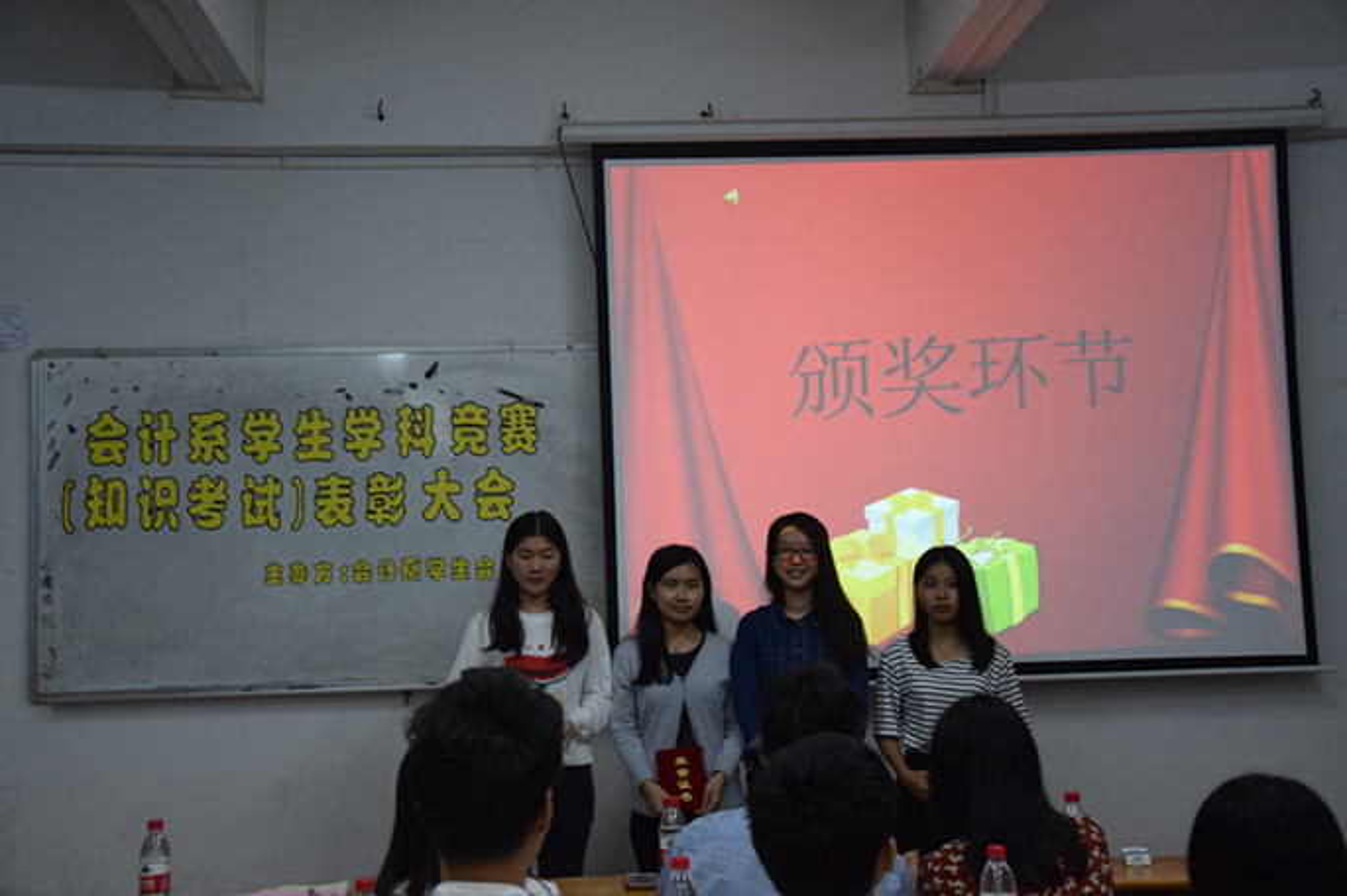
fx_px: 1795
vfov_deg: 28.0
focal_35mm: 48
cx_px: 674
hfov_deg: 41.1
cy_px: 448
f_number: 4.2
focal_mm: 32
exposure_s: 1/80
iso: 1600
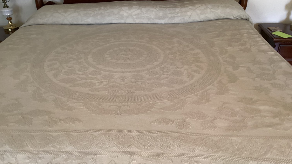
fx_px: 263
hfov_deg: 58.0
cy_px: 91
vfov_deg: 34.6
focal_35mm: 34
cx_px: 146
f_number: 2.4
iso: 250
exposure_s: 1/40
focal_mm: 3.3
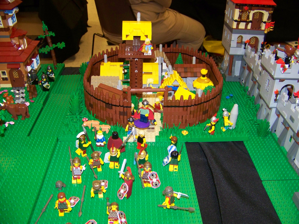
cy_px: 112
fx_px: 311
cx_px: 150
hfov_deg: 51.4
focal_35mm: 36
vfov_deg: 39.7
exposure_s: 1/30
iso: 200
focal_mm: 5.85
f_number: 2.8
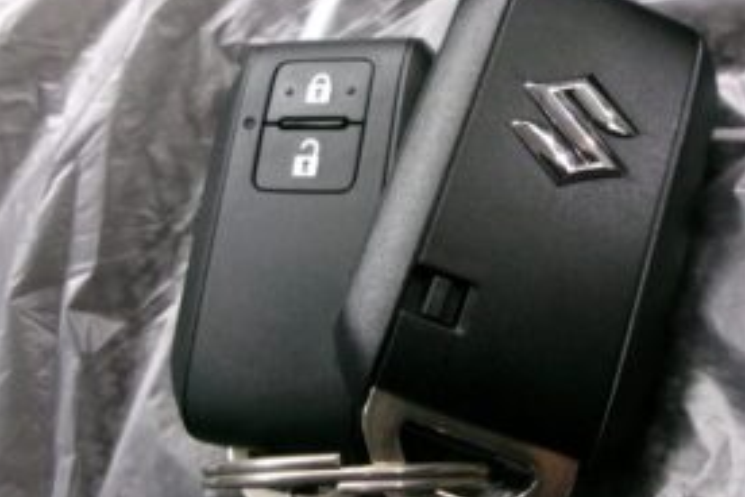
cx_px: 445
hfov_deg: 51.6
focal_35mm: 37
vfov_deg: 35.8
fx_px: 766
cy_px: 188
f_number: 3.9
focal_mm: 5.1
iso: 800
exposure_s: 1/15
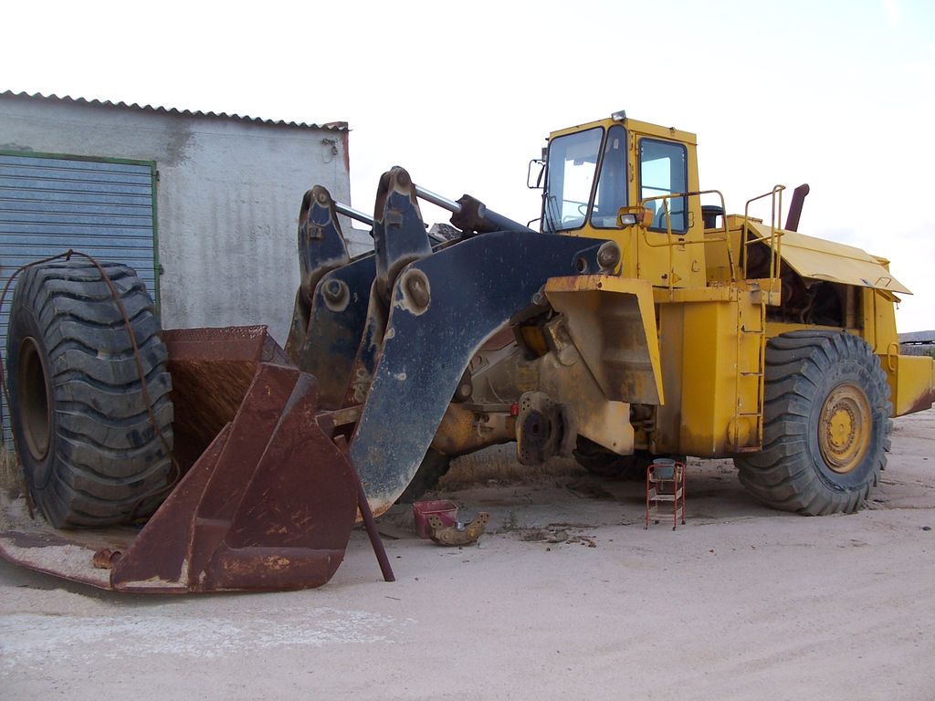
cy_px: 350
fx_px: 945
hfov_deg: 52.6
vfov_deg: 40.7
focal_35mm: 35
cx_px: 468
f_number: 2.8
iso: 80
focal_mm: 6
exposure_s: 1/125
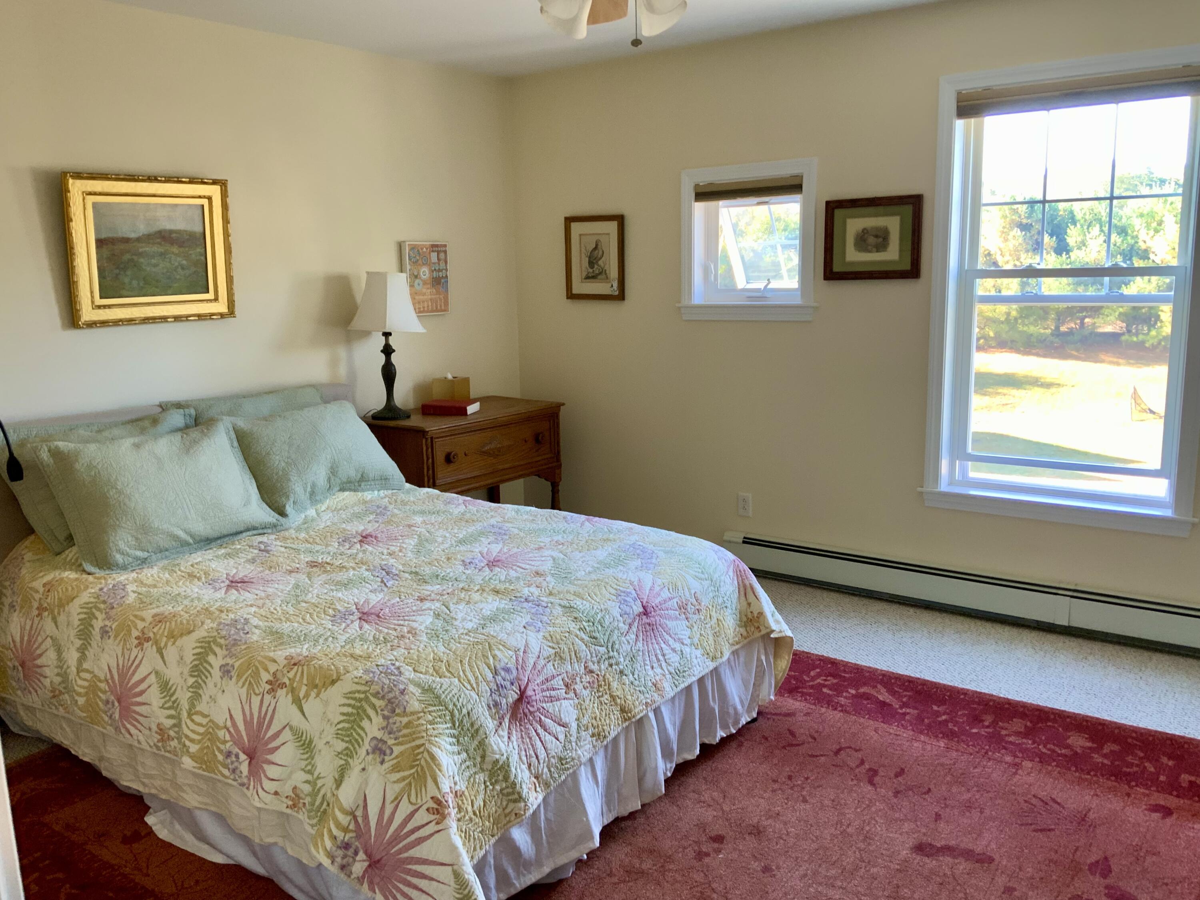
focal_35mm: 29
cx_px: 600
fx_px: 1005
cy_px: 450
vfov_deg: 48.2
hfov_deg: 61.7
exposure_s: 1/60
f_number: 1.8
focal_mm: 3
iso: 100
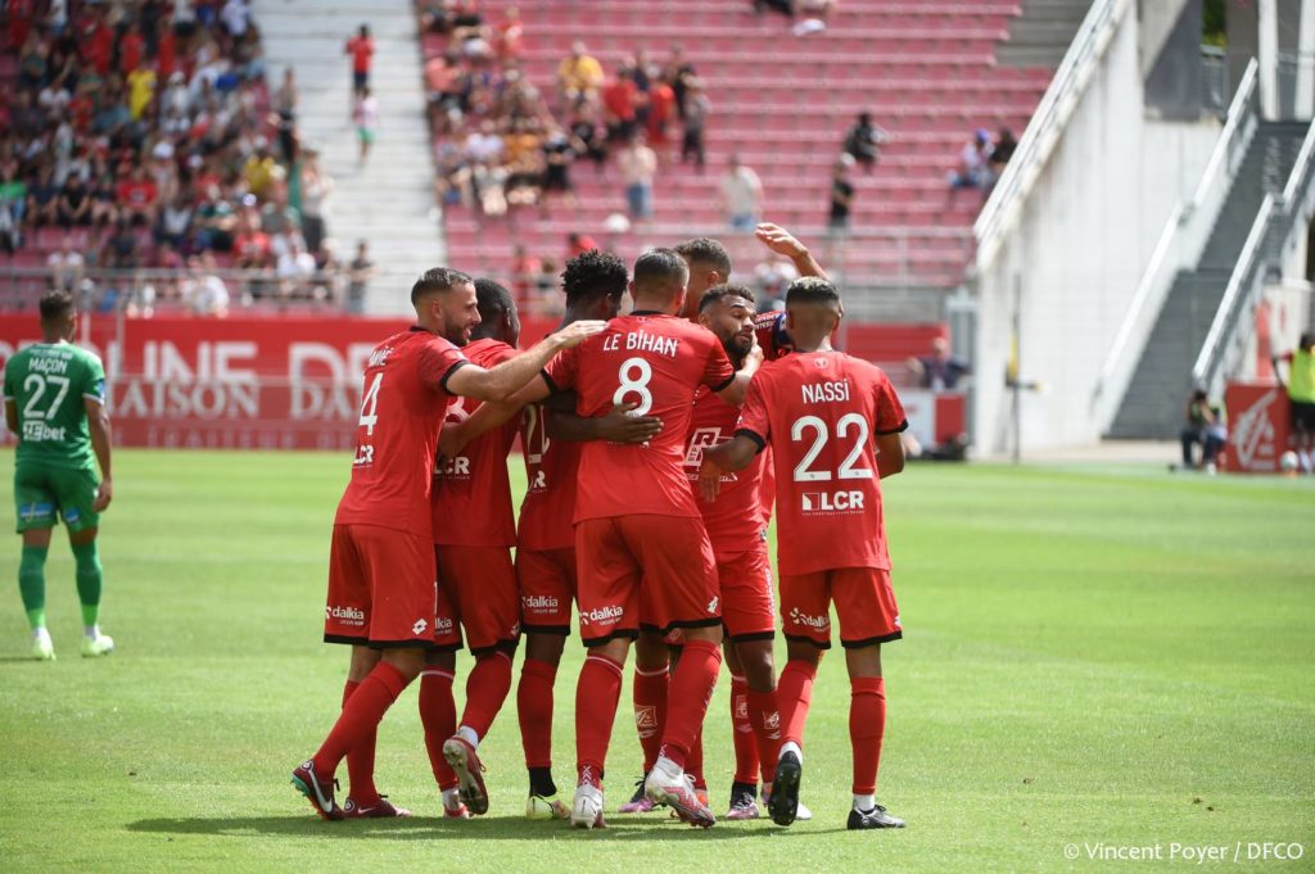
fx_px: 8759
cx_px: 658
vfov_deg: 5.7
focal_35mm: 240
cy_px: 437
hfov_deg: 8.6
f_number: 4
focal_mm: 240
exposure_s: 1/2000
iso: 500
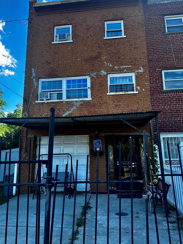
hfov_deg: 51.3
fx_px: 190
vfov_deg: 65.2
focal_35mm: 27
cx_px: 87
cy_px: 114
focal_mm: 6.86
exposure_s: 1/724
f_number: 1.78
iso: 80
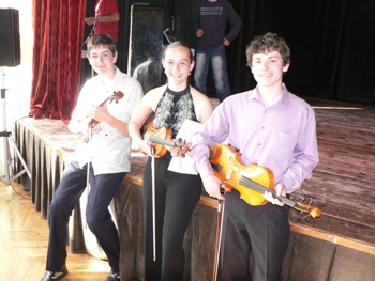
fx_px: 390
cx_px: 188
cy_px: 140
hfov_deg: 51.3
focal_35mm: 36
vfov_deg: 39.7
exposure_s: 1/60
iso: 300
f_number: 2.8
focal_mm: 6
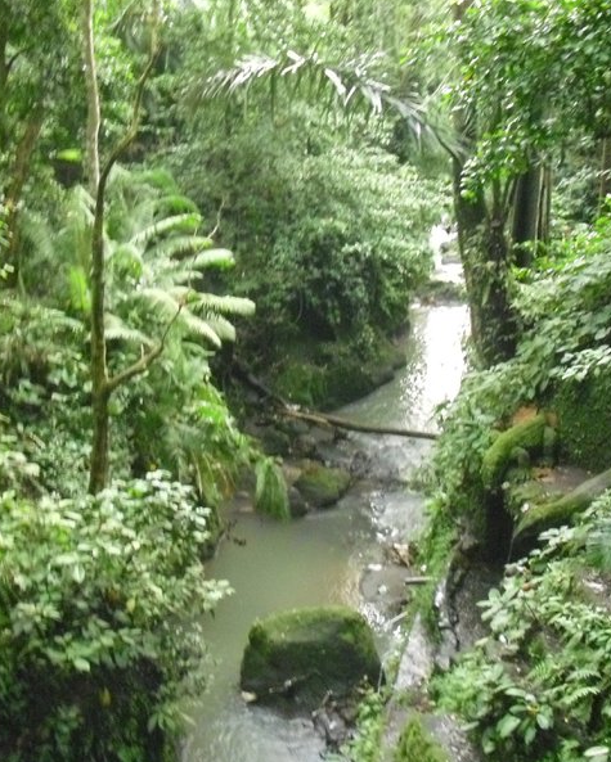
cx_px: 297
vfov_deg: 37.3
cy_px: 380
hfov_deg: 30.3
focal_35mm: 50
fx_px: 1129
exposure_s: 1/25
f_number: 2.8
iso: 800
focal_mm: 6.2
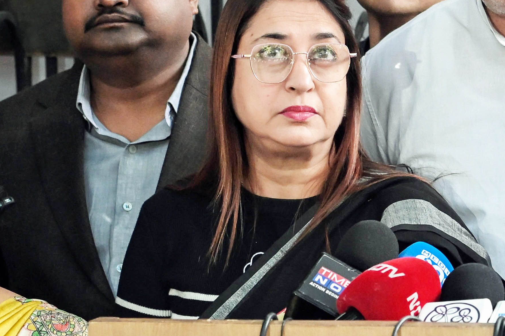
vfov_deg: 5.8
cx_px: 631
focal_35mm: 235
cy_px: -18
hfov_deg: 8.6
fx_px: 3296
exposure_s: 1/250
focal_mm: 70
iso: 2500
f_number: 4.5
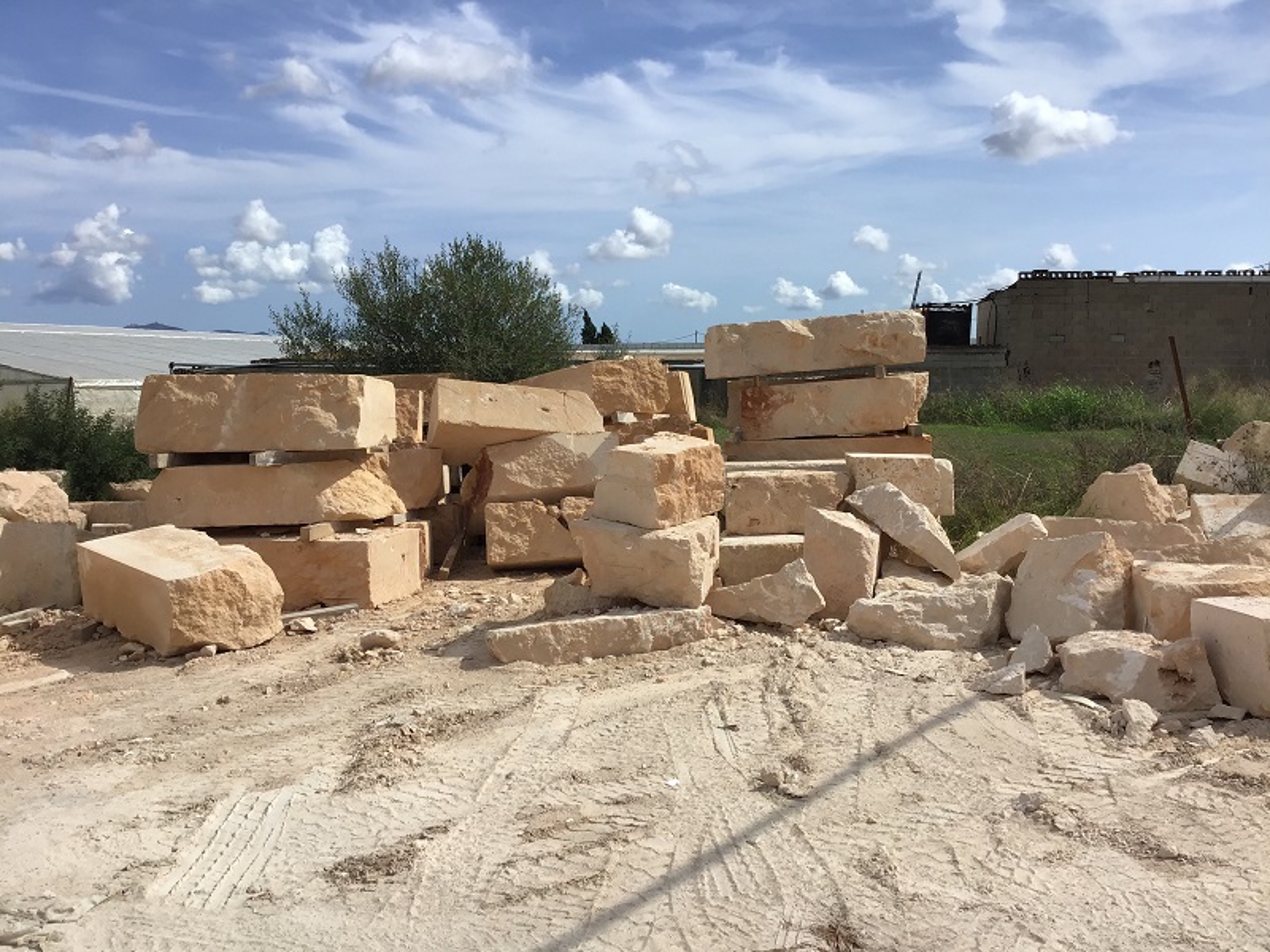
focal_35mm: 31
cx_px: 635
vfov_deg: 45.4
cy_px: 476
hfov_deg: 58.4
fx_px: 1137
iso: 25
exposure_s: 1/2398
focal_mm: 3.3
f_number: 2.4
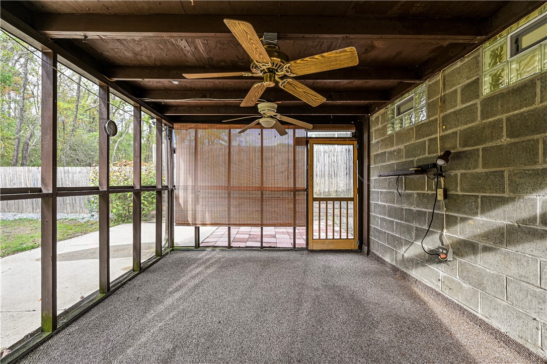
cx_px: 274
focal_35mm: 14
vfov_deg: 81.1
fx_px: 213
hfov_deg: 104.3
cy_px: 182
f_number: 8
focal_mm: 14
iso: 200
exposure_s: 1/20
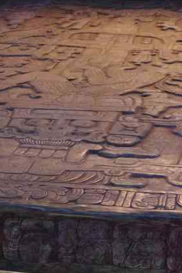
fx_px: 1058
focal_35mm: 139
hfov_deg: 9.7
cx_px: -26
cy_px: 193
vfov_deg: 14.7
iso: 3200
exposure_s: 1/8
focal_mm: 38.8
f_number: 4.5
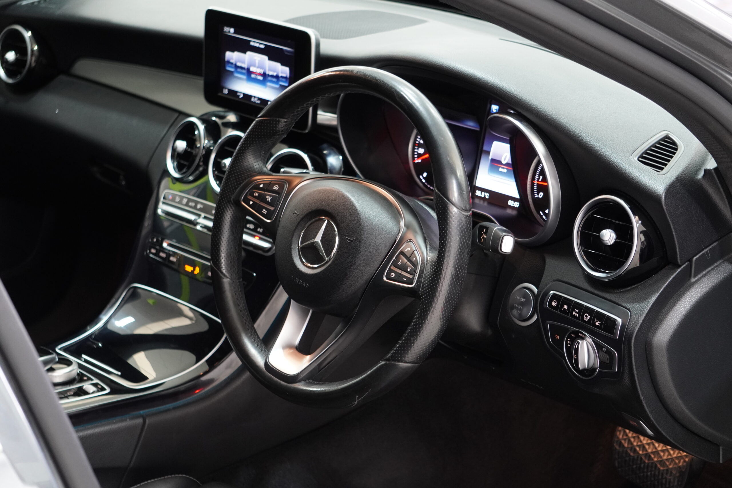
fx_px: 1677
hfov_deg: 24.6
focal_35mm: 82
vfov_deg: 16.6
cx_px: 366
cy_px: 244
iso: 1250
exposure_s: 1/15
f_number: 4.5
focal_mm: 55
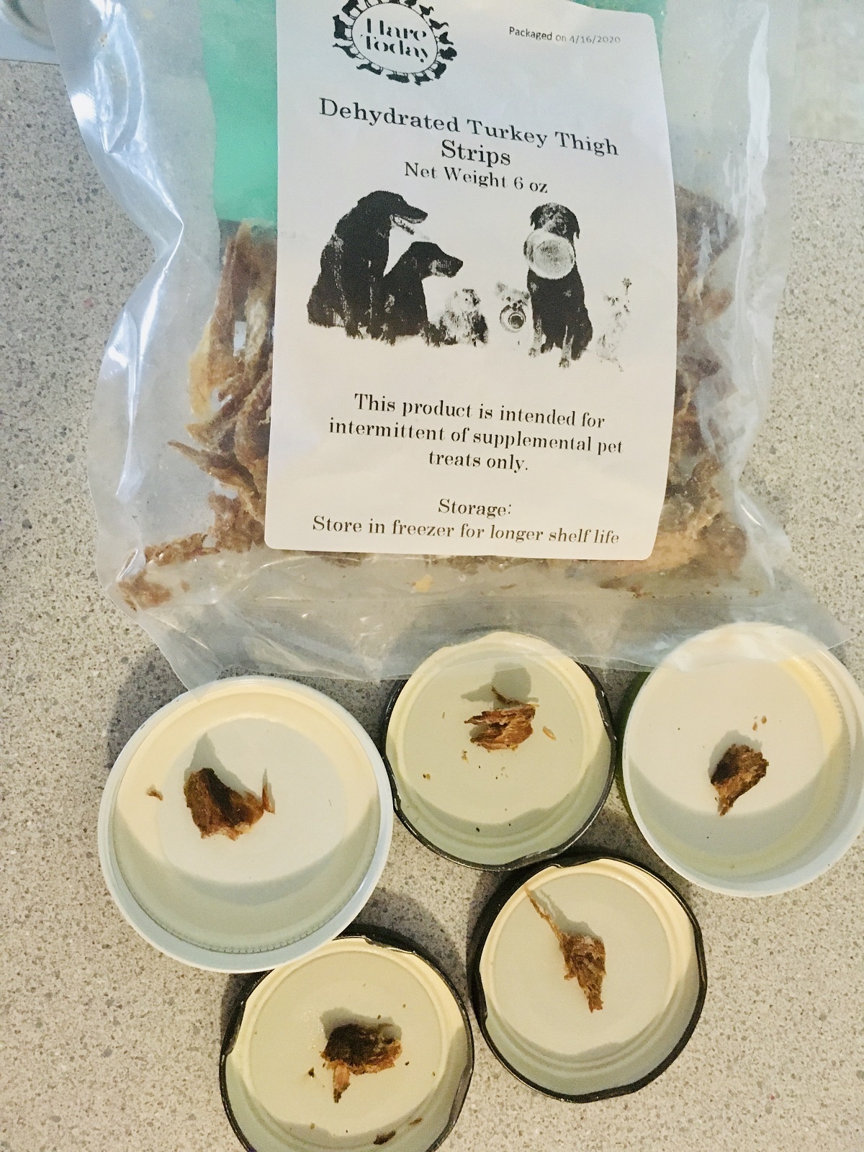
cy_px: 576
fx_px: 965
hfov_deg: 48.2
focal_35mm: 29
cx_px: 432
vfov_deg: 61.7
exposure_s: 1/15
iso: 250
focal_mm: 4.15
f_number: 2.2
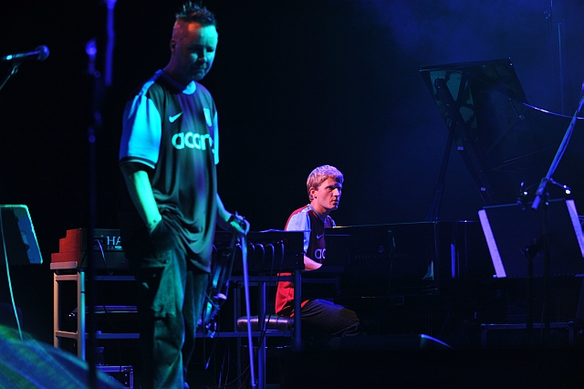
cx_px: 292
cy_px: 194
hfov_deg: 25.4
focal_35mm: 80
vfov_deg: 17.0
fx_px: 1297
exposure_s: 1/80
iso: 1000
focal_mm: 80
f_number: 3.2
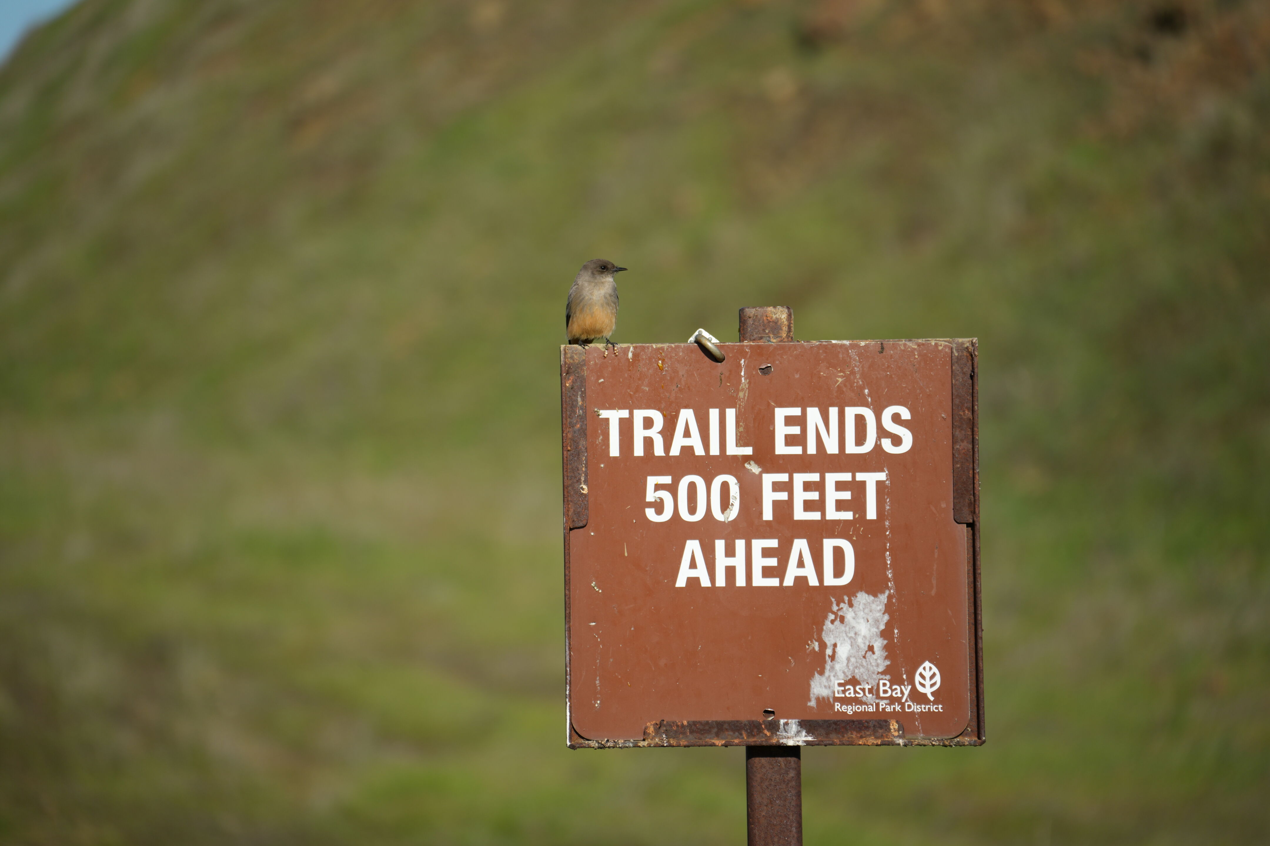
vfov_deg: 4.6
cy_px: 423
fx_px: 10583
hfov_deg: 6.9
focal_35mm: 300
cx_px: 635
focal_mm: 300
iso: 160
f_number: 7.1
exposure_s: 1/640
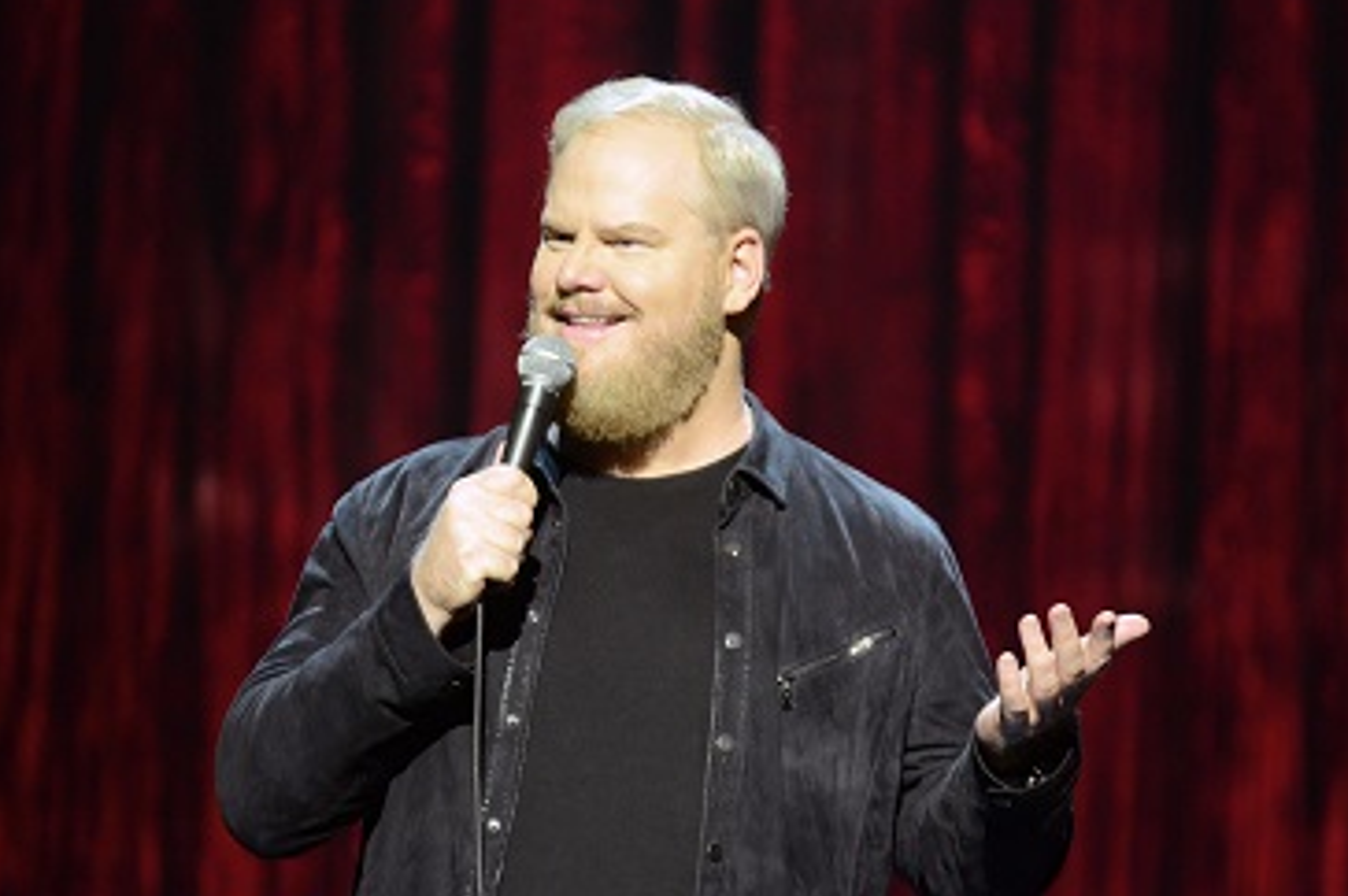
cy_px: 444
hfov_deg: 6.6
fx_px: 11709
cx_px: 644
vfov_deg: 4.4
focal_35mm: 313
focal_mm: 190
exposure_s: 1/100
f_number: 2.8
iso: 1600
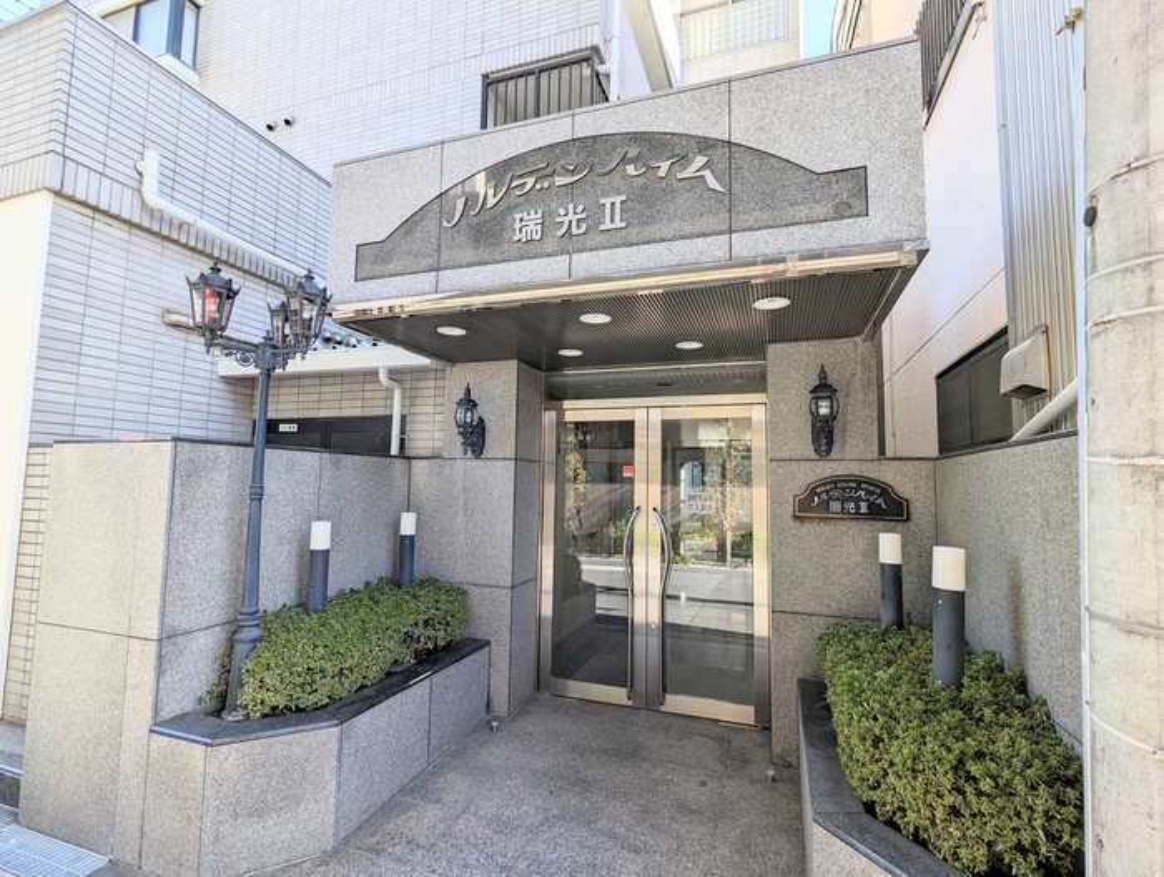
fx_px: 539
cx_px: 582
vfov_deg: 78.2
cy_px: 438
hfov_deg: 94.4
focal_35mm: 16
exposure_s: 1/214
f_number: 2.2
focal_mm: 2.35
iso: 49
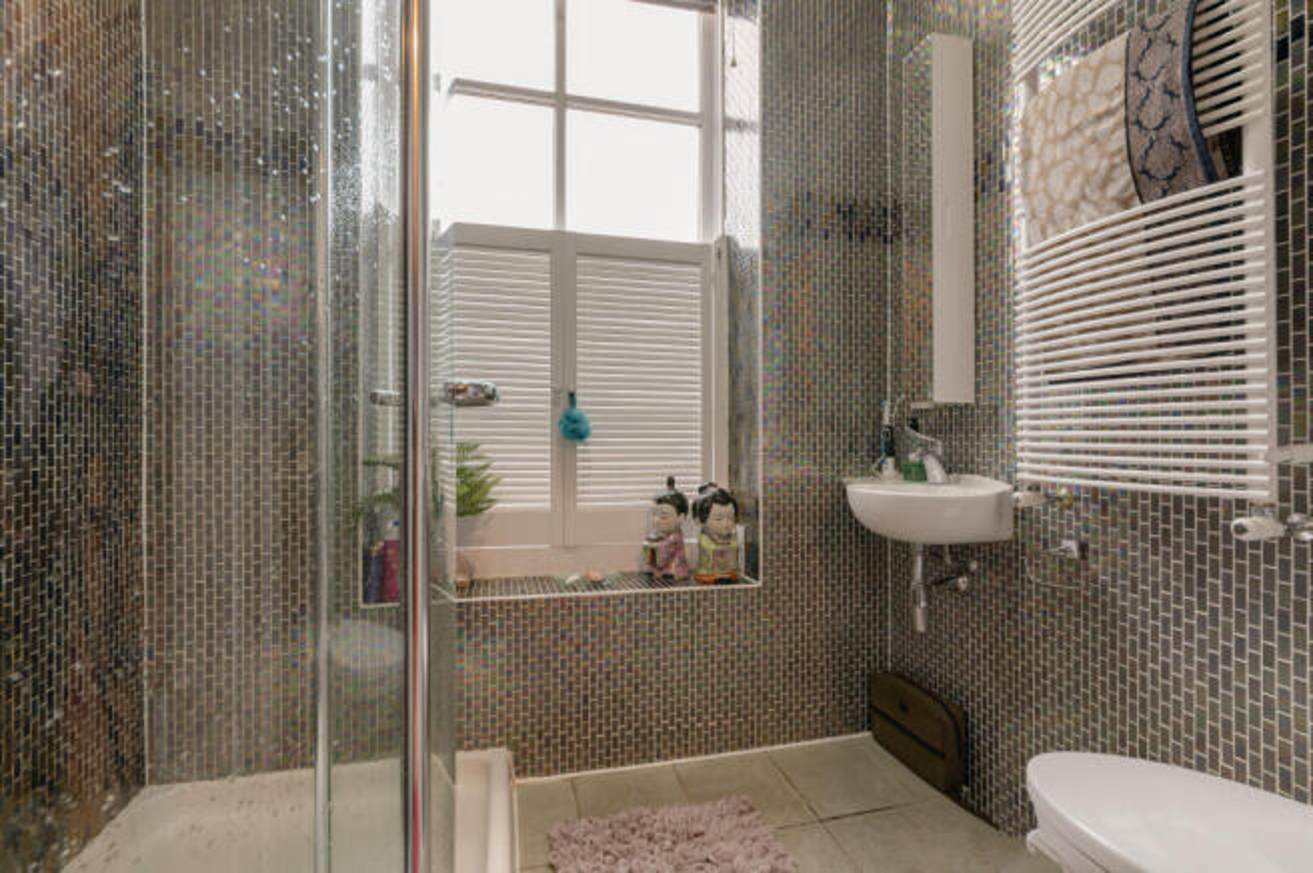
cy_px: 436
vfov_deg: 70.3
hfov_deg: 93.3
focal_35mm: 17
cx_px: 656
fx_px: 619
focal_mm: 17
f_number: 8
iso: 400
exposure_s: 1/6
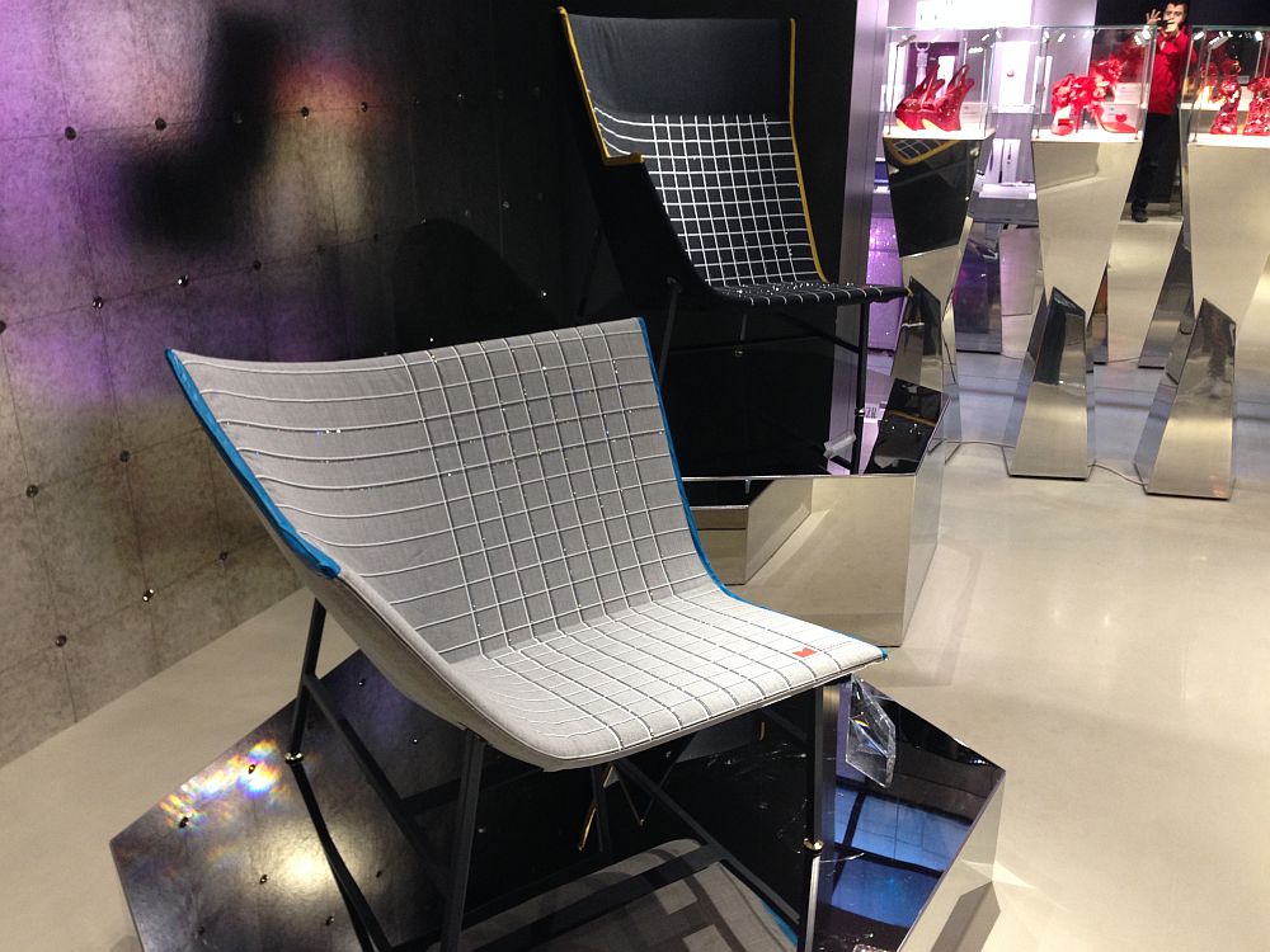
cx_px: 635
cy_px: 476
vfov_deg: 42.9
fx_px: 1211
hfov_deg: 55.4
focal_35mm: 33
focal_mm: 4.12
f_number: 2.4
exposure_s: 1/20
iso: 100
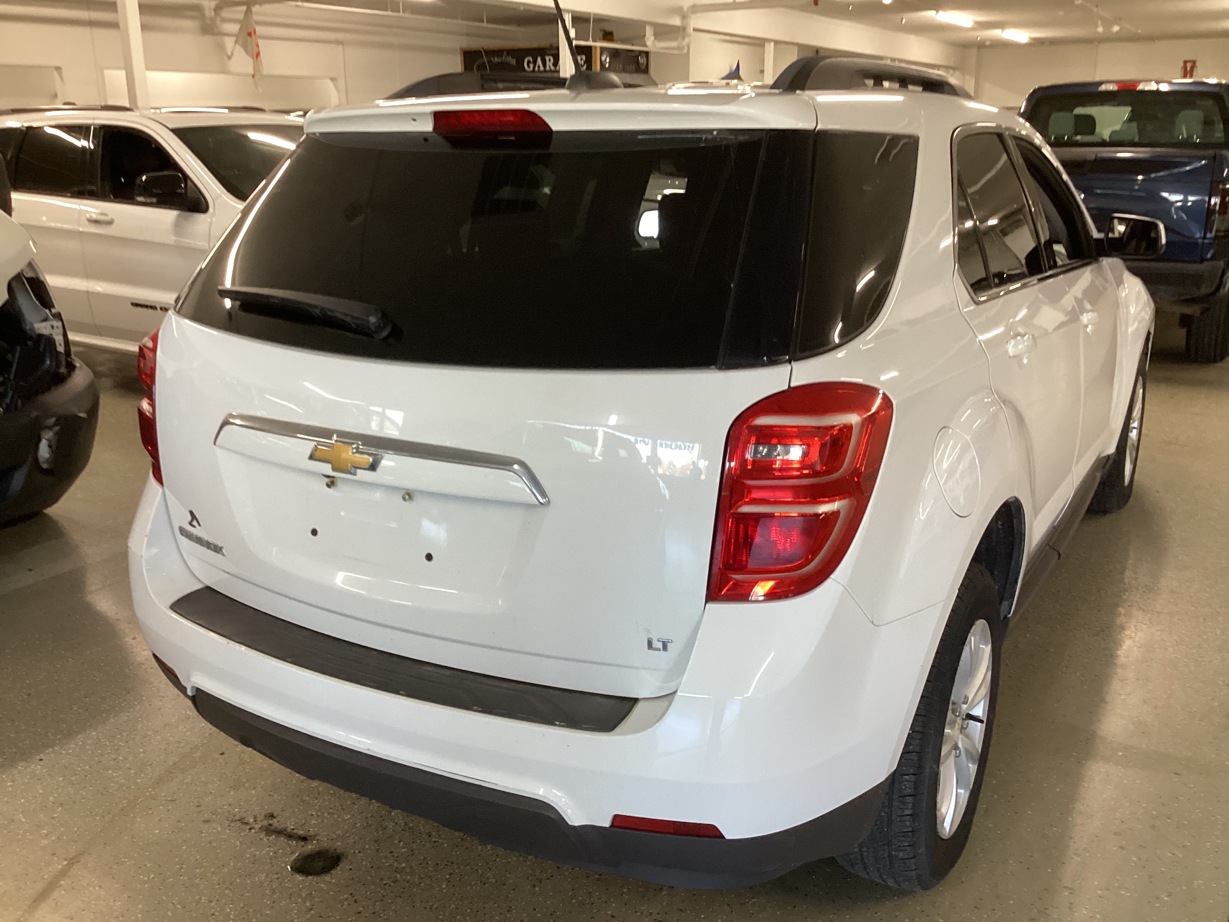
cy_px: 461
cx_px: 614
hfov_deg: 58.4
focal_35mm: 31
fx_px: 1101
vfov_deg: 45.4
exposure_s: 1/50
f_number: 2.4
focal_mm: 3.3
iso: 125
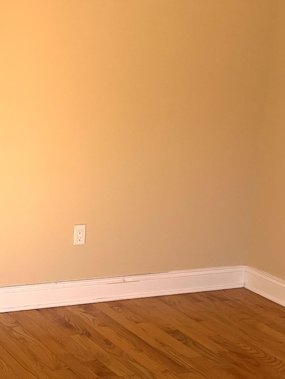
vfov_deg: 27.2
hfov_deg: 20.6
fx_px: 779
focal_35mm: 71
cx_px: 85
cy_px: 260
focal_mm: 4.2
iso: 32
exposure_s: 1/307
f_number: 1.6
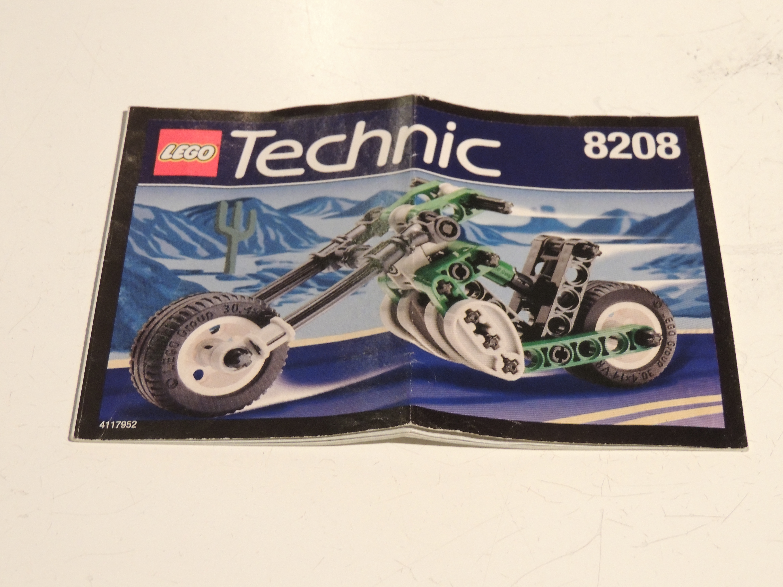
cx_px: 392
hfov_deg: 27.8
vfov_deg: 21.0
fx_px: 1583
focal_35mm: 70
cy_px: 294
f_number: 3.9
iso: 800
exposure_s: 1/13
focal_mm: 12.4
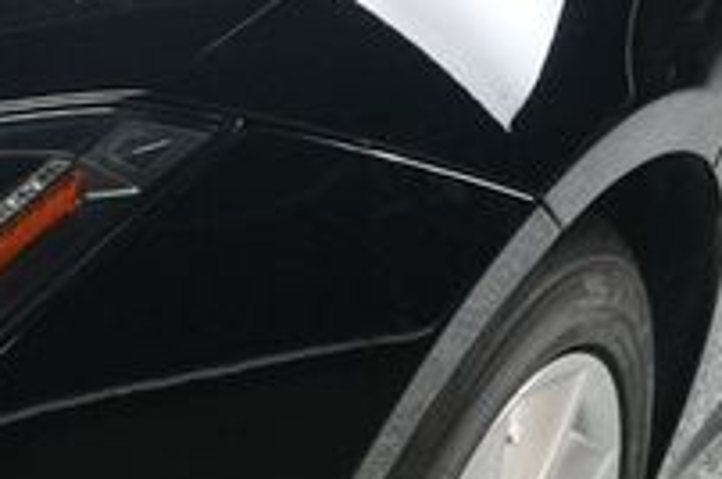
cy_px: 636
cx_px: -382
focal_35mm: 127
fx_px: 2543
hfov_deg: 14.9
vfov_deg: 10.5
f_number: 8
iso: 100
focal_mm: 27
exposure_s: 1/160
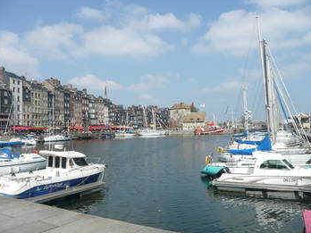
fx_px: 261
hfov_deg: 61.7
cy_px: 118
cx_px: 152
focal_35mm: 29
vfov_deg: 48.2
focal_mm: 4.6
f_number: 8
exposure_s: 1/250
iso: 100
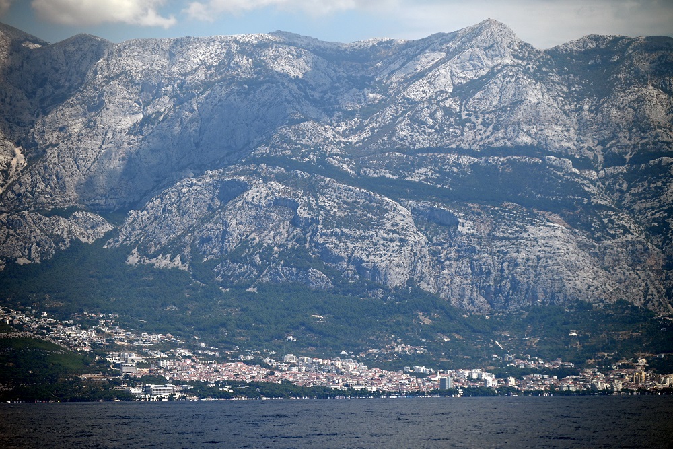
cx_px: 336
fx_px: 2711
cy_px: 224
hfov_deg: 14.2
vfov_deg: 9.5
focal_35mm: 145
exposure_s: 1/1600
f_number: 4.8
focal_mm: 145
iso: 100
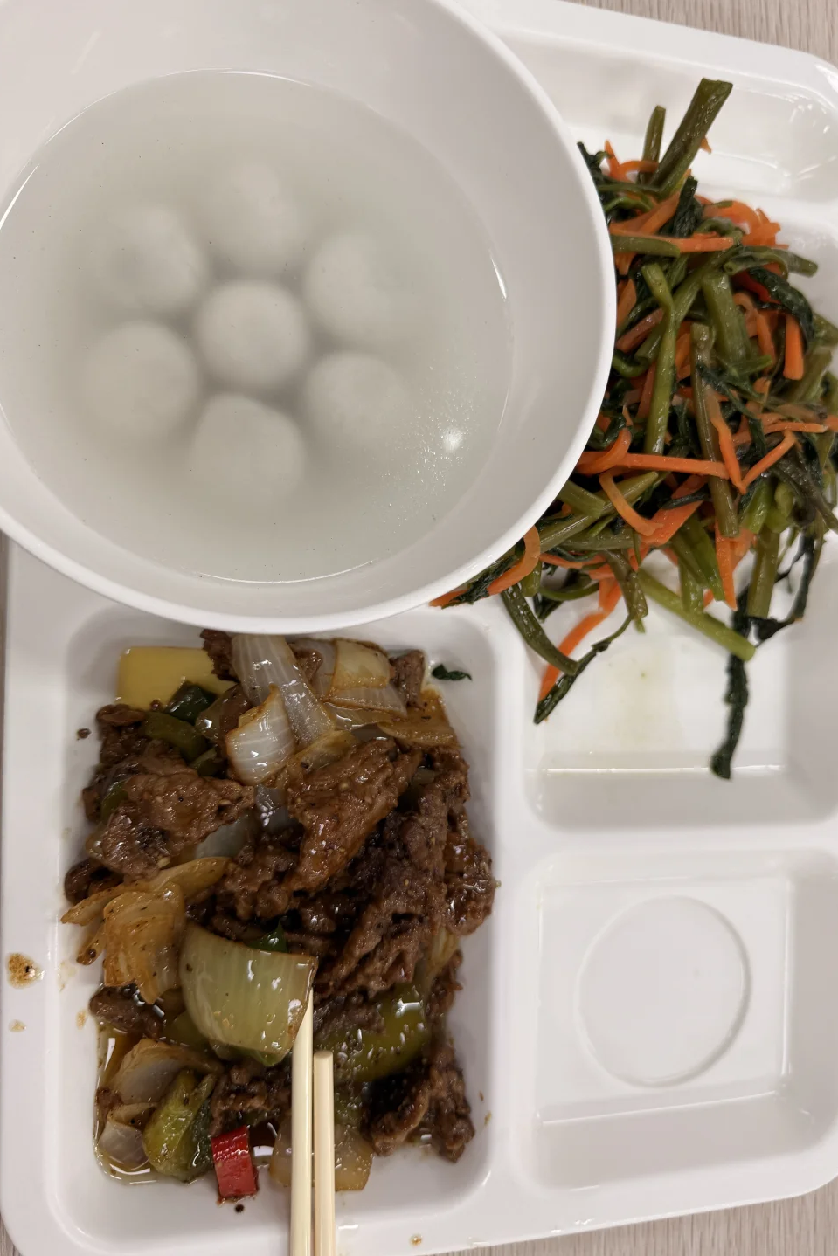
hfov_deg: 51.2
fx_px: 873
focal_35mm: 25
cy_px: 628
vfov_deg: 71.5
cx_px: 460
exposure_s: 1/121
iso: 80
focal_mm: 6.76
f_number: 1.78
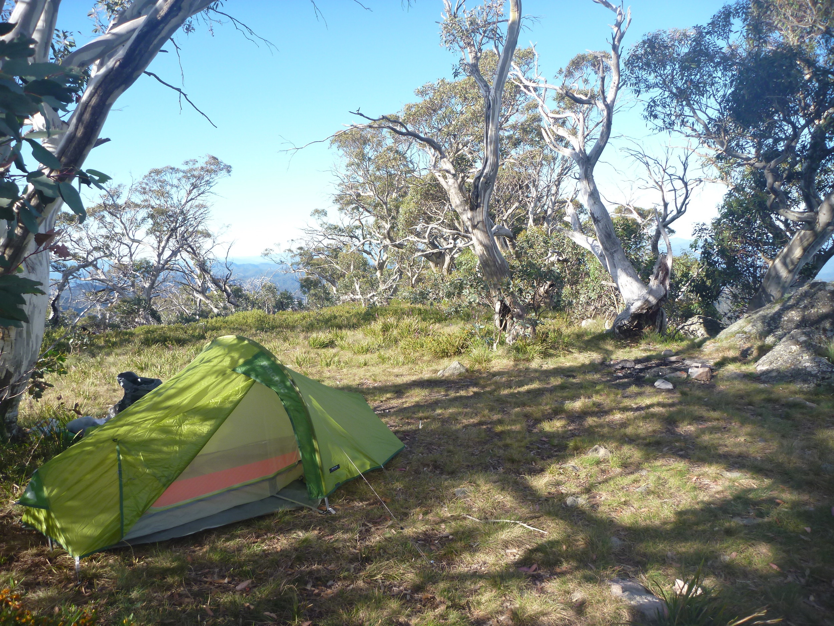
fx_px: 675
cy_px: 313
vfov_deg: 49.7
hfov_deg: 63.4
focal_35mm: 28
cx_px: 417
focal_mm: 4.9
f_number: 3.3
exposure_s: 1/250
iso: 80
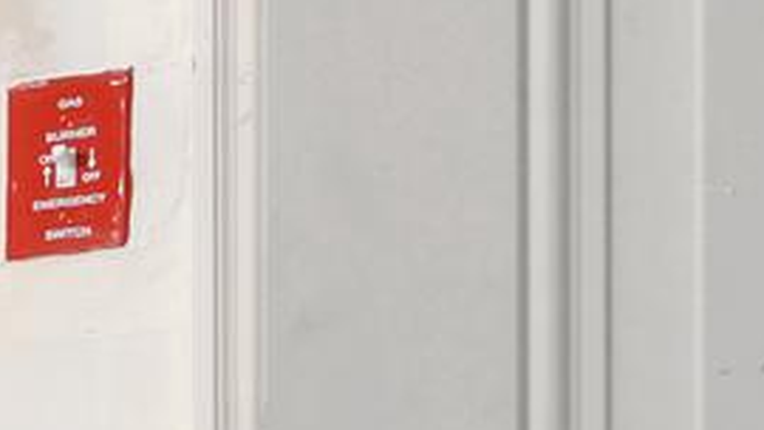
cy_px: 638
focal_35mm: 127
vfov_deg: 9.3
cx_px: -1732
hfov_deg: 10.2
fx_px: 2573
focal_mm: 16
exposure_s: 2.5
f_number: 9
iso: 400
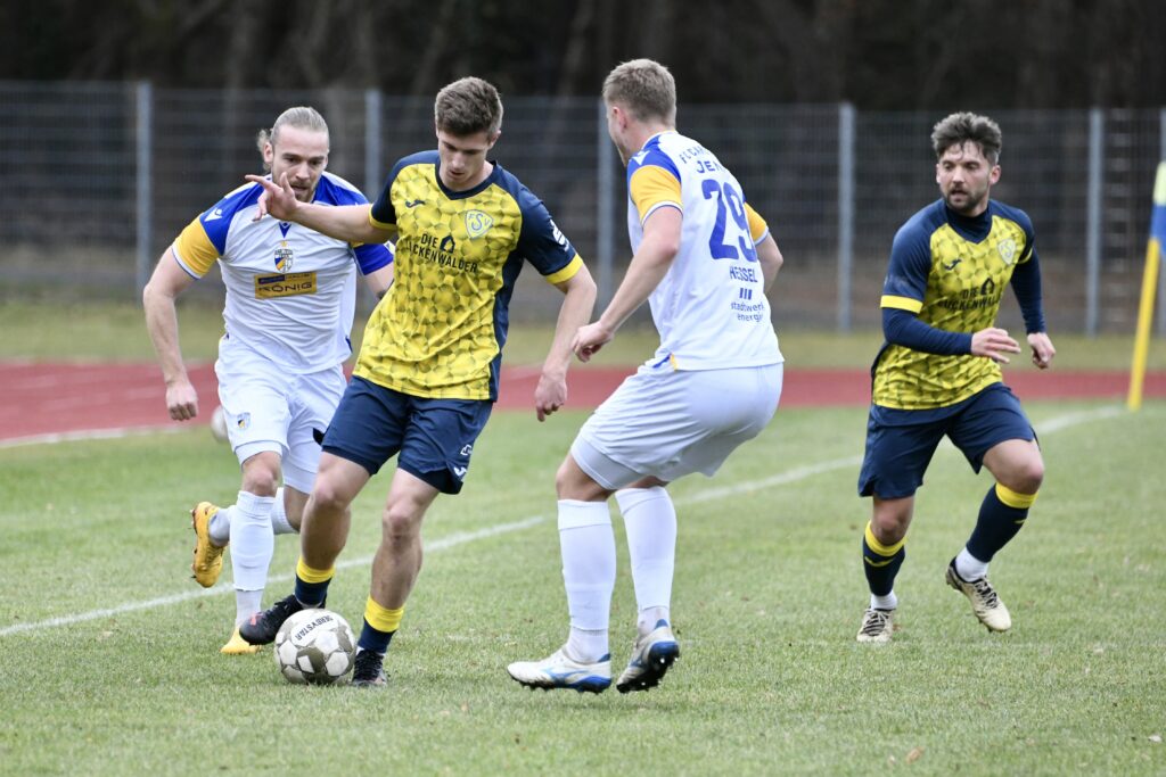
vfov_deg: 3.4
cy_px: 388
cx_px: 583
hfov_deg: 5.2
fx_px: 12956
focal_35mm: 400
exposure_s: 1/1600
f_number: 5.6
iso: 3200
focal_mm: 400
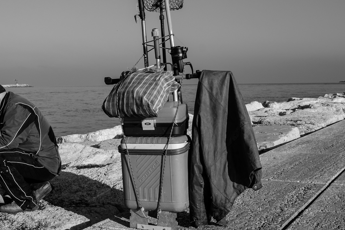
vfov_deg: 23.7
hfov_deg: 34.3
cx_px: 87
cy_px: 74
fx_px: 546
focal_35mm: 57
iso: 200
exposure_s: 1/250
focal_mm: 24
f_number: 13
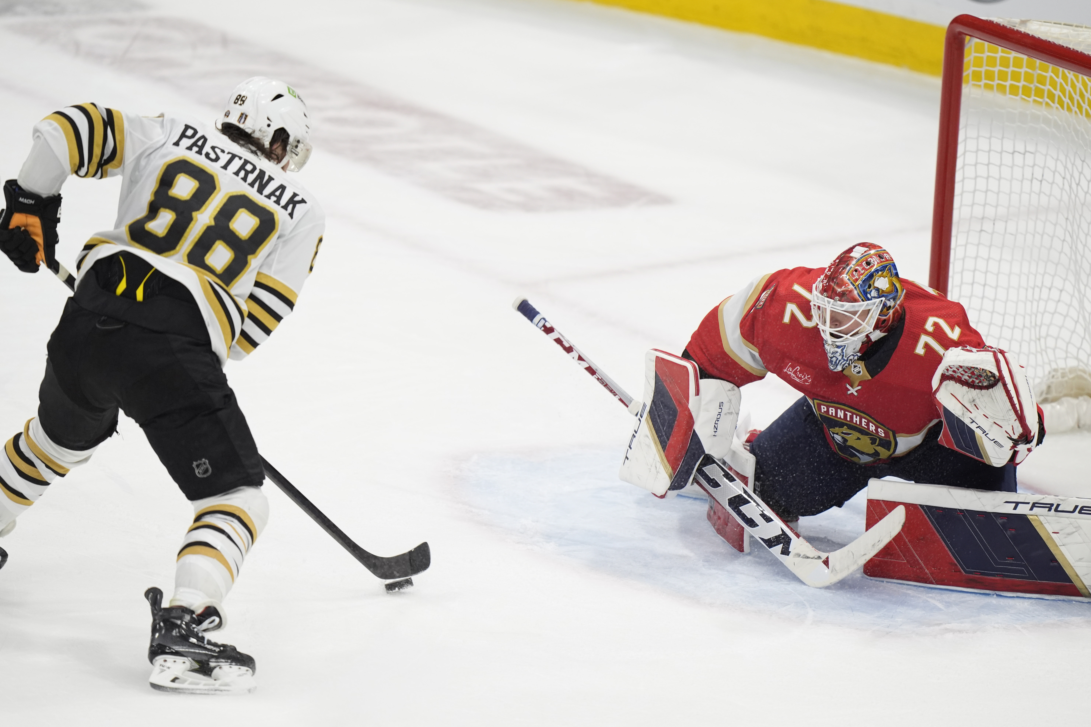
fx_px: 12121
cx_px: 546
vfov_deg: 3.4
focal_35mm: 400
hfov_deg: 5.2
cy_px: 364
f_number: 3.2
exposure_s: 1/1600
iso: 2000
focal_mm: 400
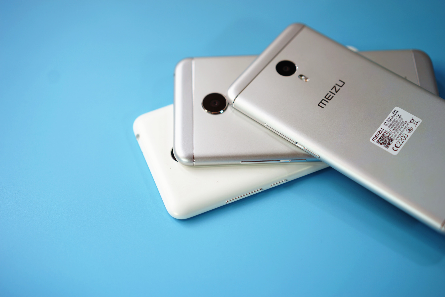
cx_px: 222
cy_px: 148
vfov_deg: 24.6
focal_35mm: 55
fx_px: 680
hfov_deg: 36.2
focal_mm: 55
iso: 100
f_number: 2.5
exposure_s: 1/60
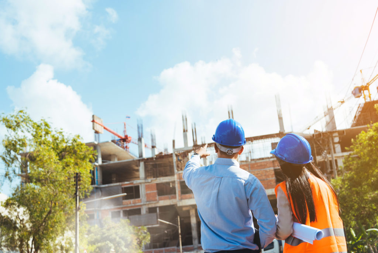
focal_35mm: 44
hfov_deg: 44.5
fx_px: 462
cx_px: 189
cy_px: 126
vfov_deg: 30.6
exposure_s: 1/1250
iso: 100
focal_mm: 44
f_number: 4
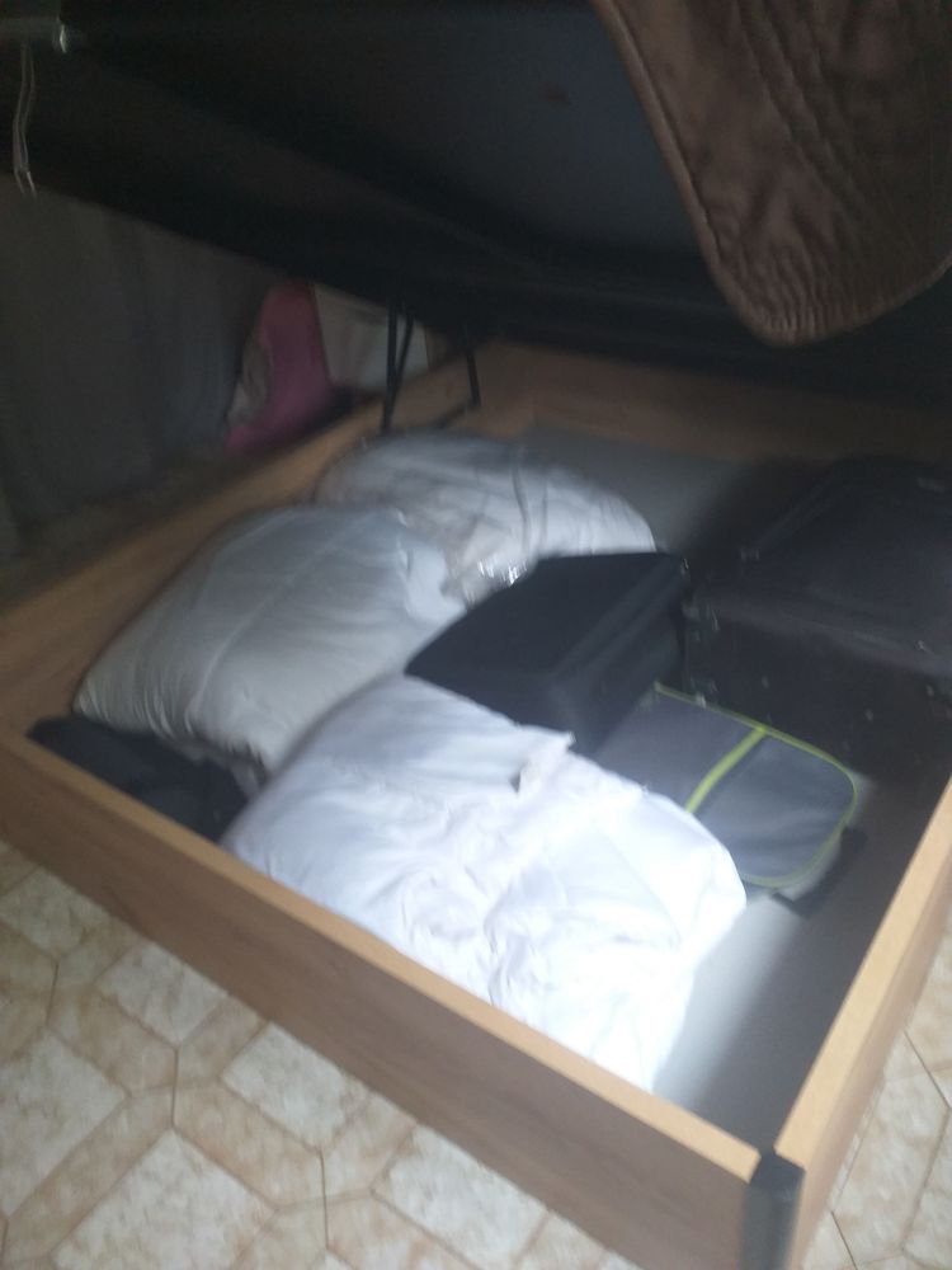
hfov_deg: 51.4
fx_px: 990
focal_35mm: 27
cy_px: 635
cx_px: 476
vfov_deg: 65.3
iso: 125
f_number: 1.9
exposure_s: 1/25
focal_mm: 3.6
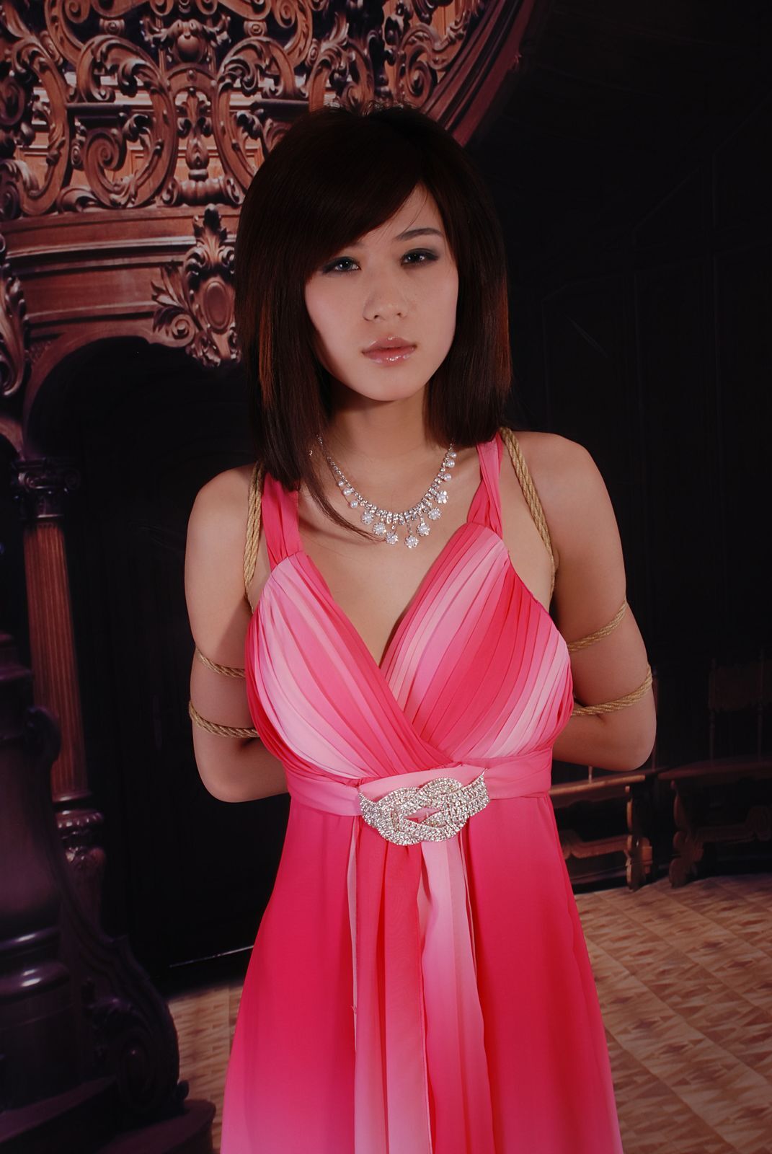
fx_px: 1684
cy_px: 577
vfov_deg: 37.8
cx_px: 386
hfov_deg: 25.8
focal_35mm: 52
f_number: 8
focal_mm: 35
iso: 100
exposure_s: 1/8
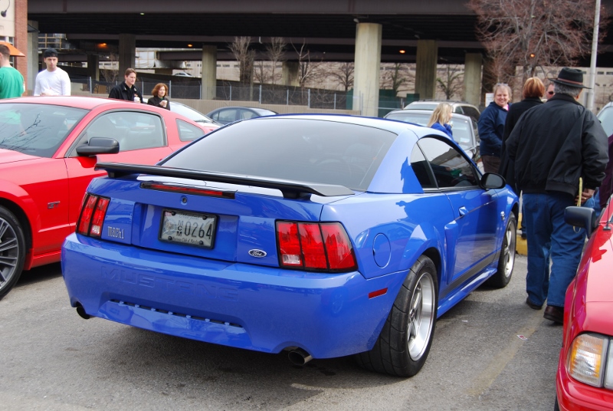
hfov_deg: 43.5
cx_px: 306
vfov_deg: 30.0
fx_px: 767
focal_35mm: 45
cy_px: 206
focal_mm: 30
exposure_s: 1/160
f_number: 6.3
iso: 100
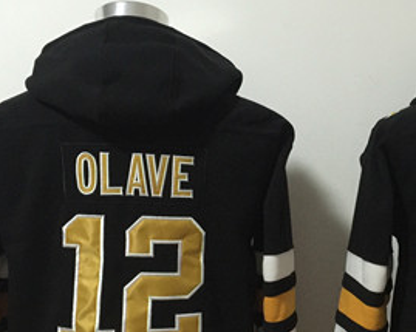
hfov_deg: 29.5
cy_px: 234
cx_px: 322
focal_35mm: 63
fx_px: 775
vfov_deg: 24.0
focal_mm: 4.15
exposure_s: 1/8
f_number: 2.2
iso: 200
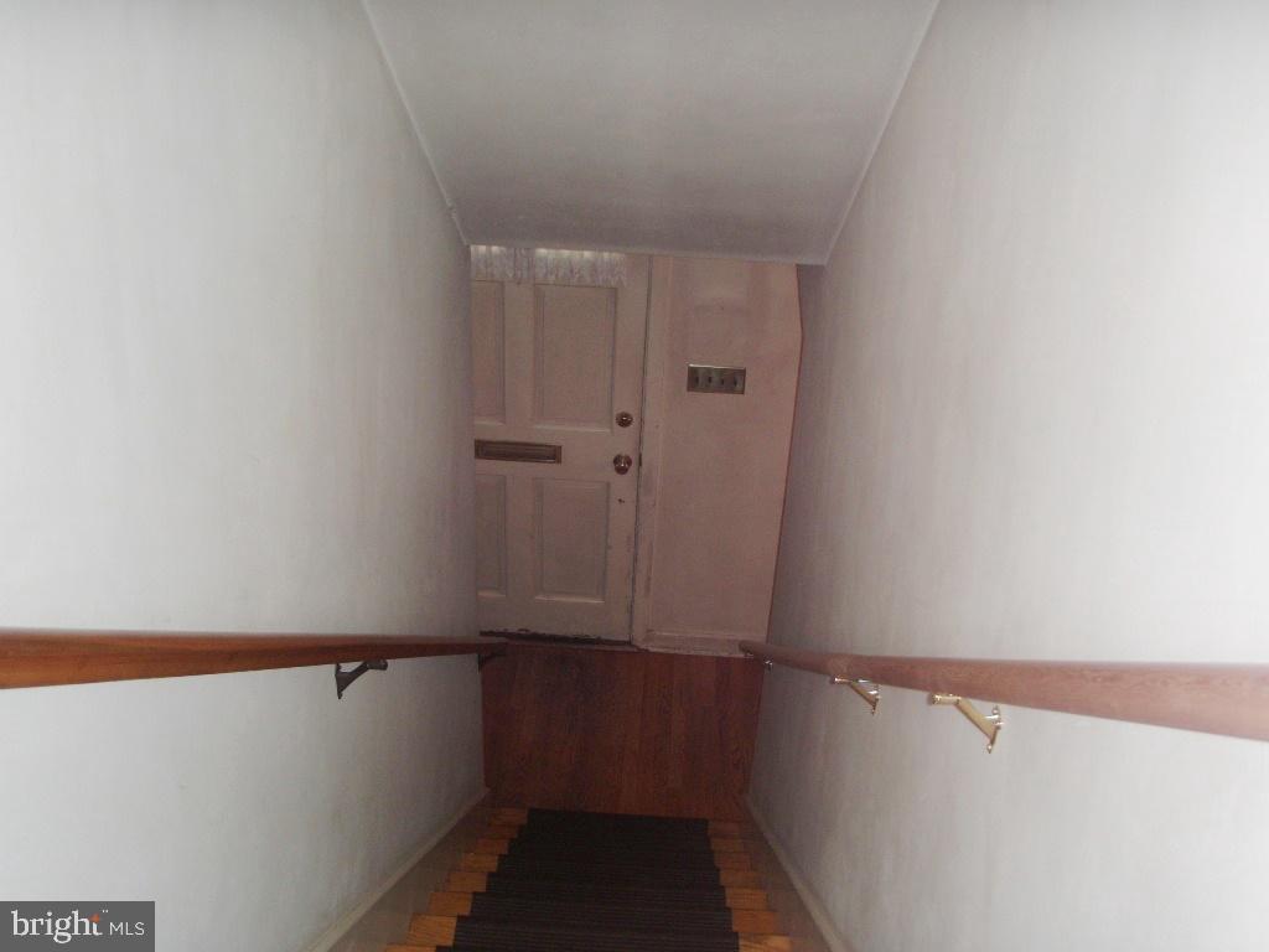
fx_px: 1393
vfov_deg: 37.7
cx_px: 634
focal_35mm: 38
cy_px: 476
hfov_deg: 49.0
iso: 100
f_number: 3.5
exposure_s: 1/30
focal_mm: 6.7
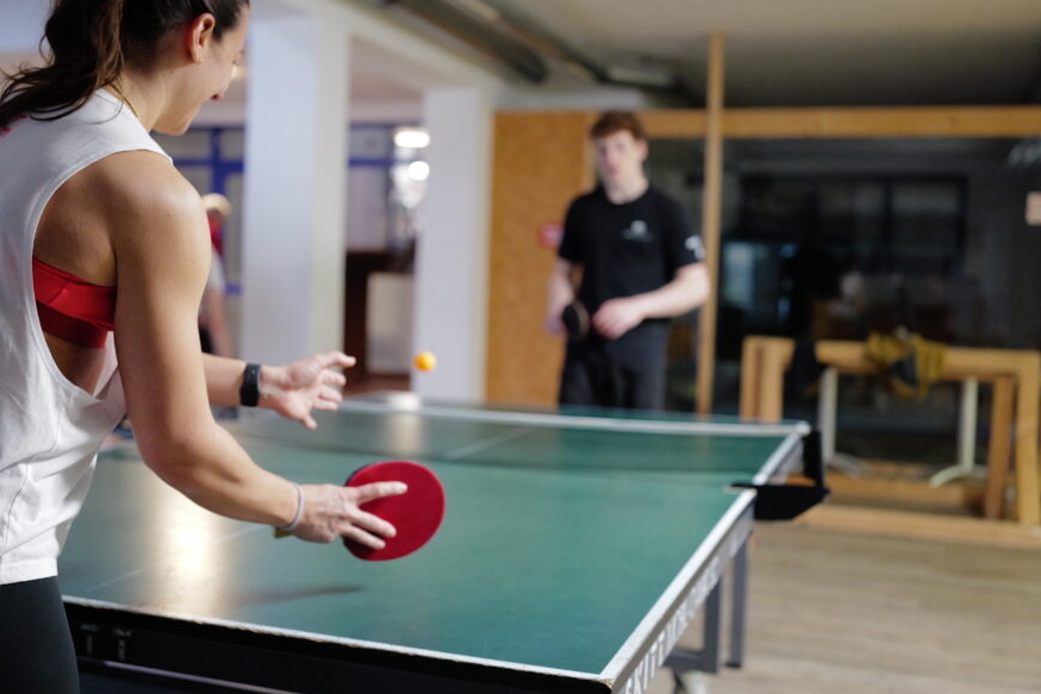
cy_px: 333
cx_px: 478
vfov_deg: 32.6
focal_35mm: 41
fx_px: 1186
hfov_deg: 47.4
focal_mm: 35
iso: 4000
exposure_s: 1/320
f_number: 2
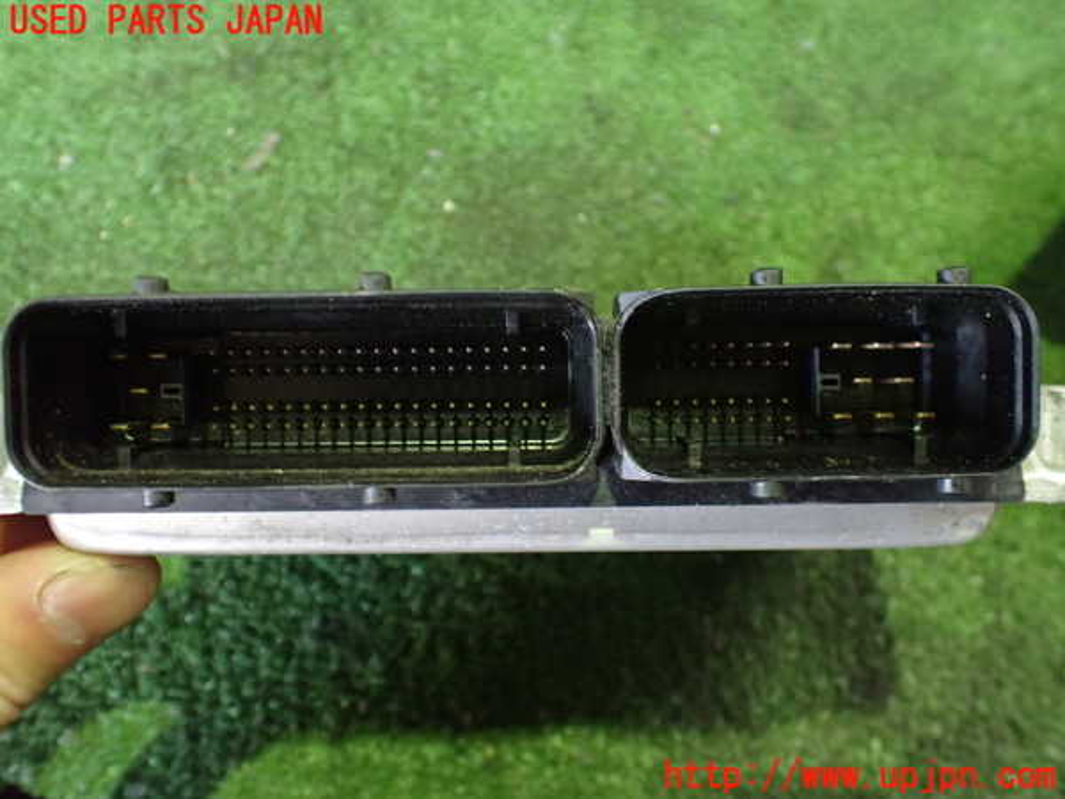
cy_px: 400
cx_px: 532
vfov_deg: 46.8
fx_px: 923
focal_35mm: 30
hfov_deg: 60.0
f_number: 2.3
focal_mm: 5.4
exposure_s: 1/30
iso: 1000
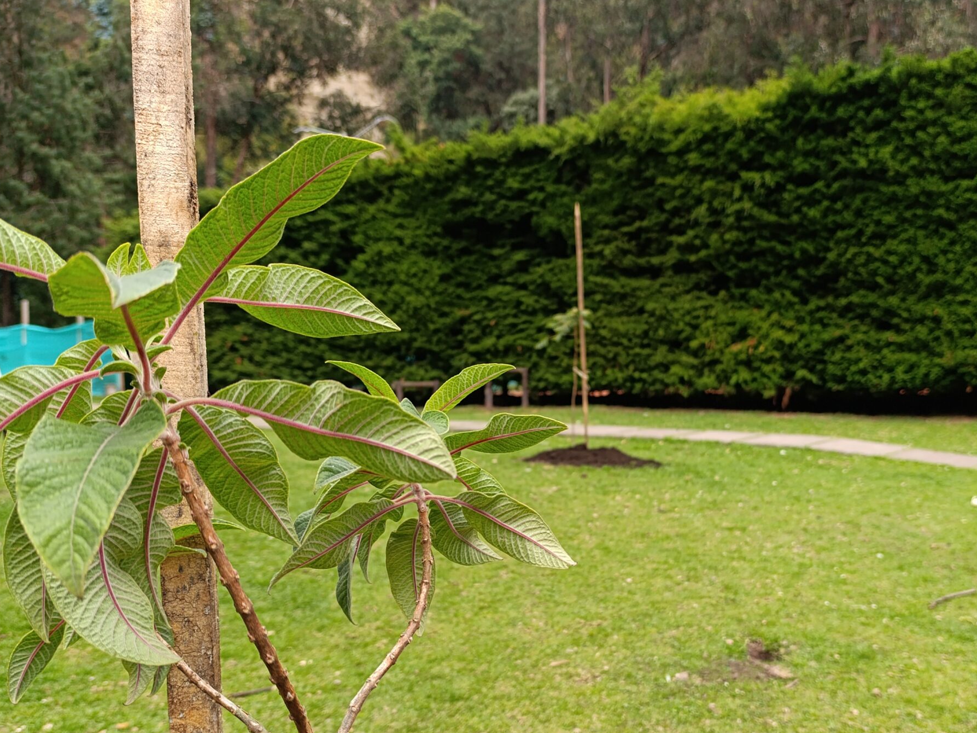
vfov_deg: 42.6
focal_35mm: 33
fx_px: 931
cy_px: 465
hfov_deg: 55.1
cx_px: 569
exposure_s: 1/120
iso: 125
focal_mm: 6.14
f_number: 1.6
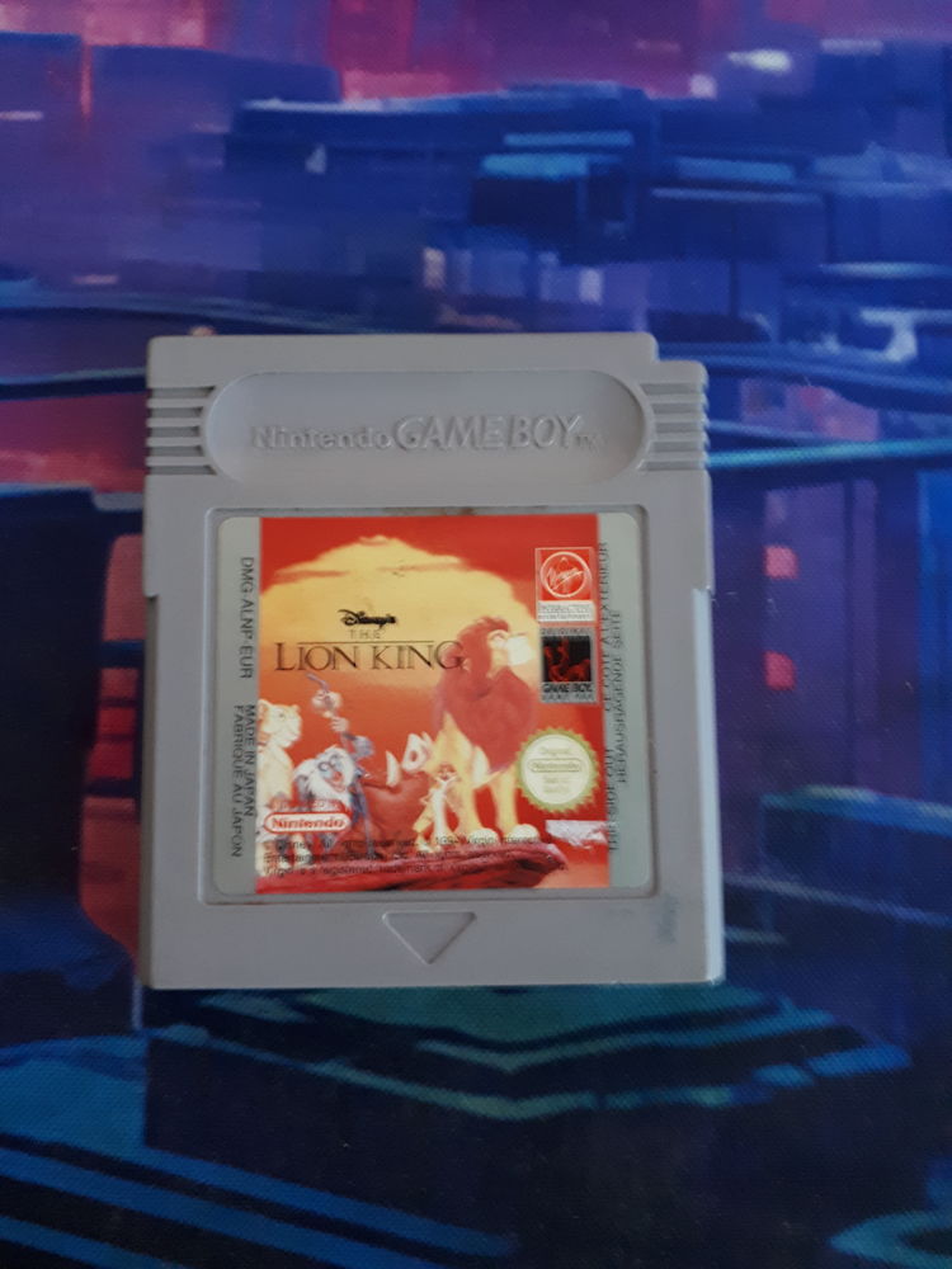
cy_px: 634
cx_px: 476
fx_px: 990
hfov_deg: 51.4
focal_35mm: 27
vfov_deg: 65.3
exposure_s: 1/17
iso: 400
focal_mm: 3.6
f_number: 1.9
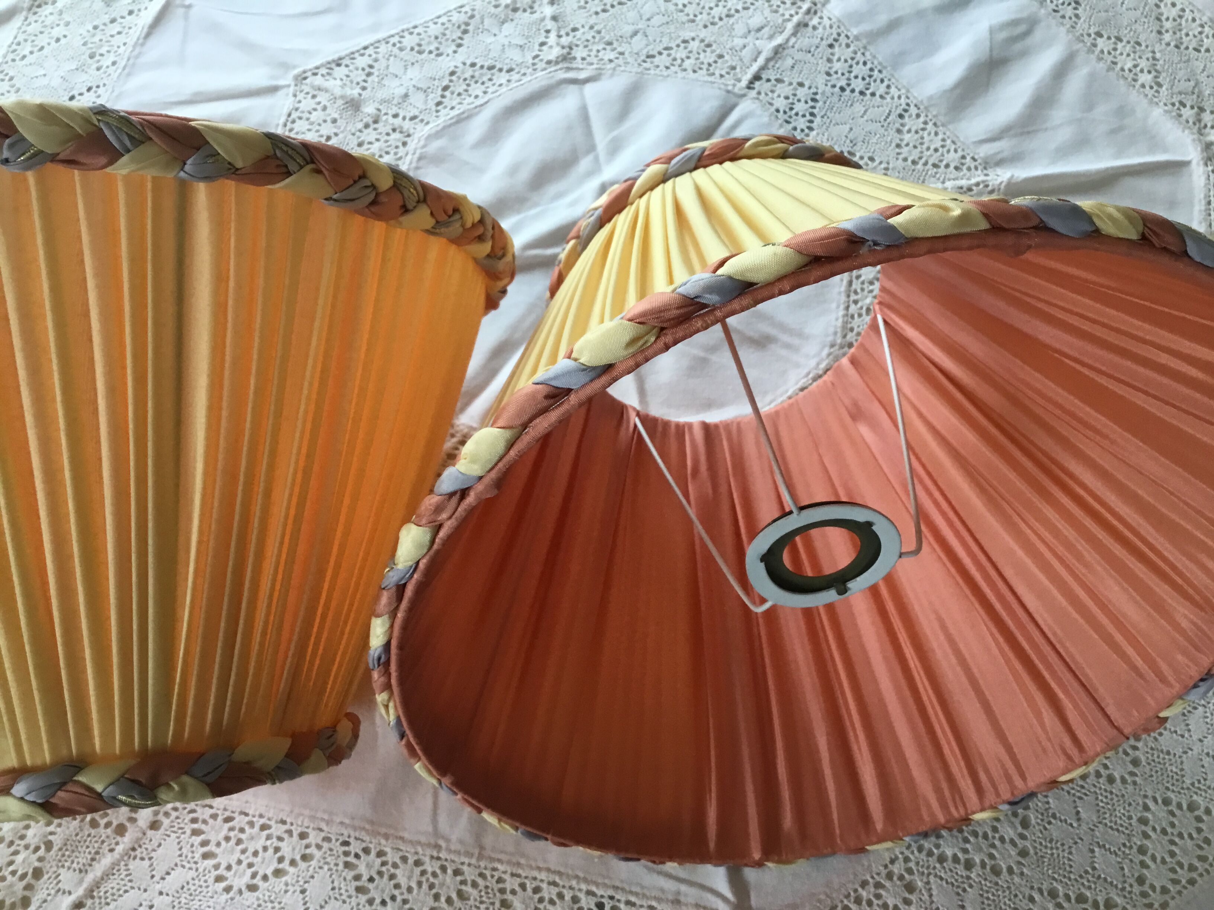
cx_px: 607
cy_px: 455
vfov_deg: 45.4
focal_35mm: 31
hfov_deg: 58.4
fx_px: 1087
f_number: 2.4
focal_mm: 3.3
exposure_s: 1/33
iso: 50
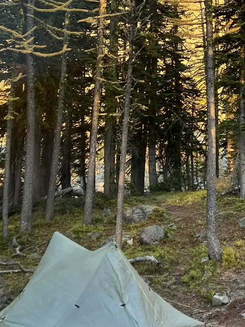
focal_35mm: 62
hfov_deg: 23.6
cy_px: 54
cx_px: 154
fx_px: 585
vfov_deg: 30.3
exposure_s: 1/121
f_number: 1.5
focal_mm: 5.7
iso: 50
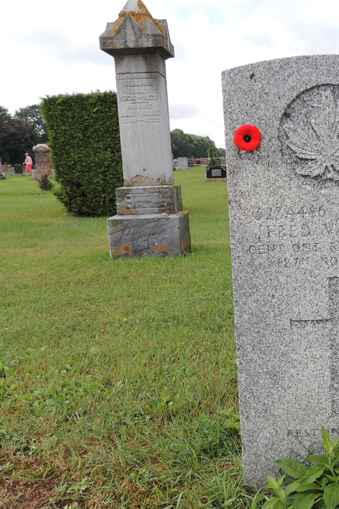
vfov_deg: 46.3
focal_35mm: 42
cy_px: 287
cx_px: 285
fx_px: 593
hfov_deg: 30.9
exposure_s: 1/800
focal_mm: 4.3
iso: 100
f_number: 3
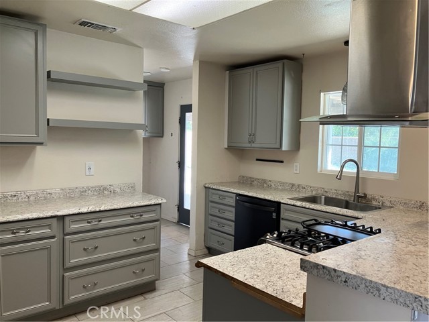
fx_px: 347
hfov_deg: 63.4
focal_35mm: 28
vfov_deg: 49.7
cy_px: 161
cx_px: 214
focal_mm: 3.99
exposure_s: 1/60
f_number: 1.8
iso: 50
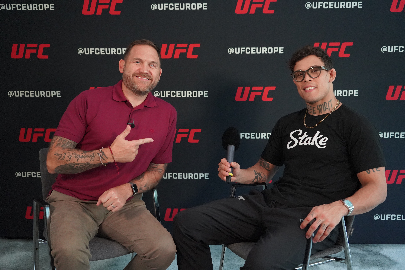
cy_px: 135
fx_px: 439
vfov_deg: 34.2
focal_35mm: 39
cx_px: 202
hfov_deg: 49.6
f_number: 4
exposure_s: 1/160
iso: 8000
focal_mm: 39
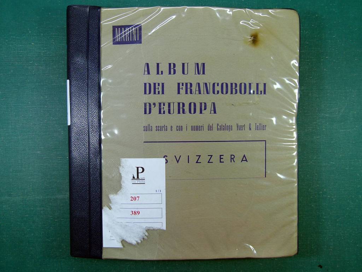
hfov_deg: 69.4
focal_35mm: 25
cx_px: 181
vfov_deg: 54.9
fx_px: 261
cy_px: 136
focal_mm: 4.5
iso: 100
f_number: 2.8
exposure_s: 1/80
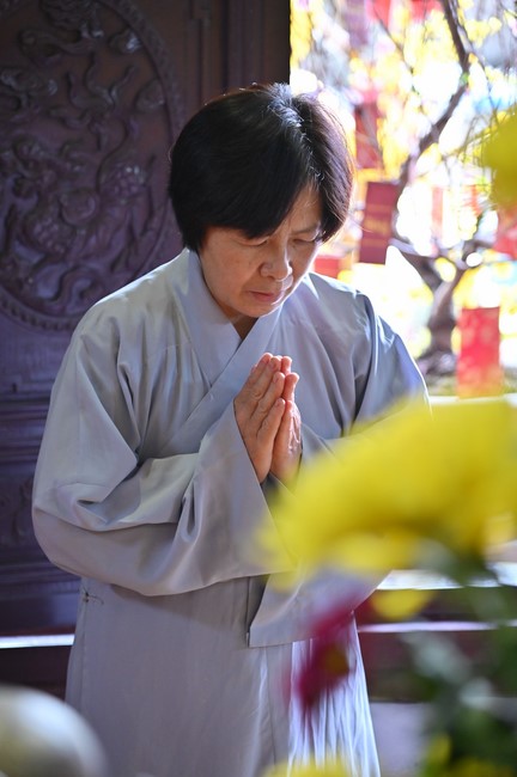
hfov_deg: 11.4
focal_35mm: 120
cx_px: 258
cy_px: 388
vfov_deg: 17.1
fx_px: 2590
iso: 1600
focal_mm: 120
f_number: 4
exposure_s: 1/60
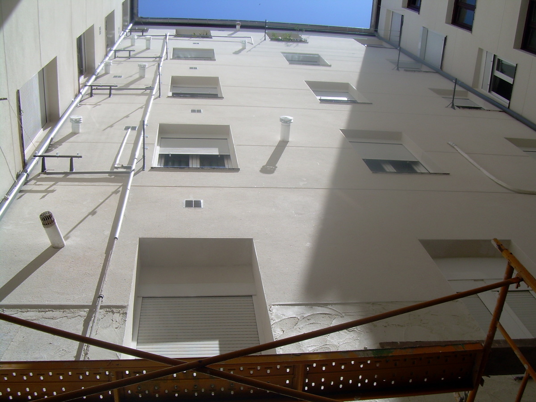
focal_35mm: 38
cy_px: 201
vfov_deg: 37.7
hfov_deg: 49.0
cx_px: 268
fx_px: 588
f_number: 4.6
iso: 50
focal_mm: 6.3
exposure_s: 1/500
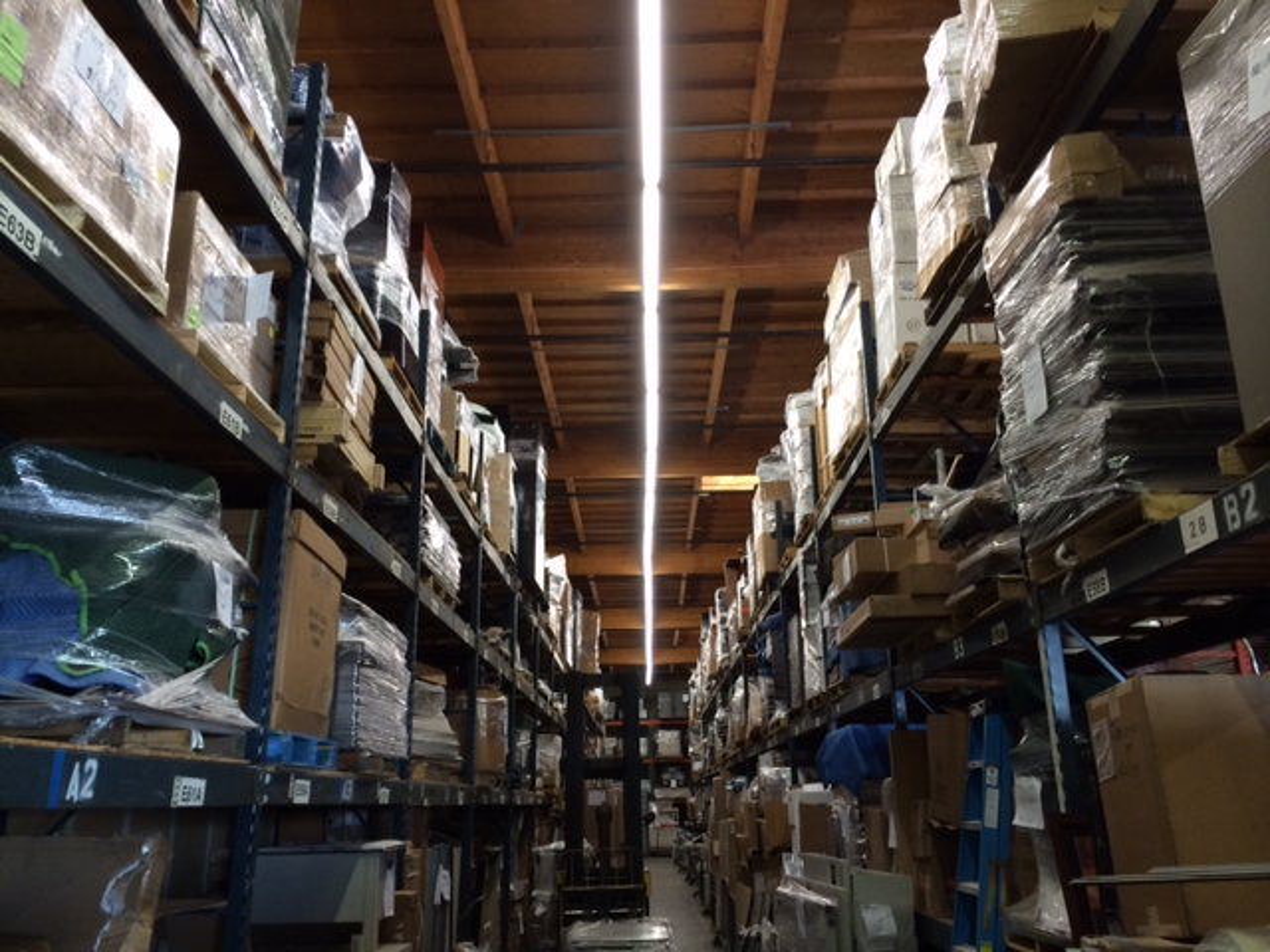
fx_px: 1101
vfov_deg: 46.8
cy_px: 476
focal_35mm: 30
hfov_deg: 60.0
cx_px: 635
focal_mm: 4.12
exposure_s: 1/30
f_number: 2.2
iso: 125
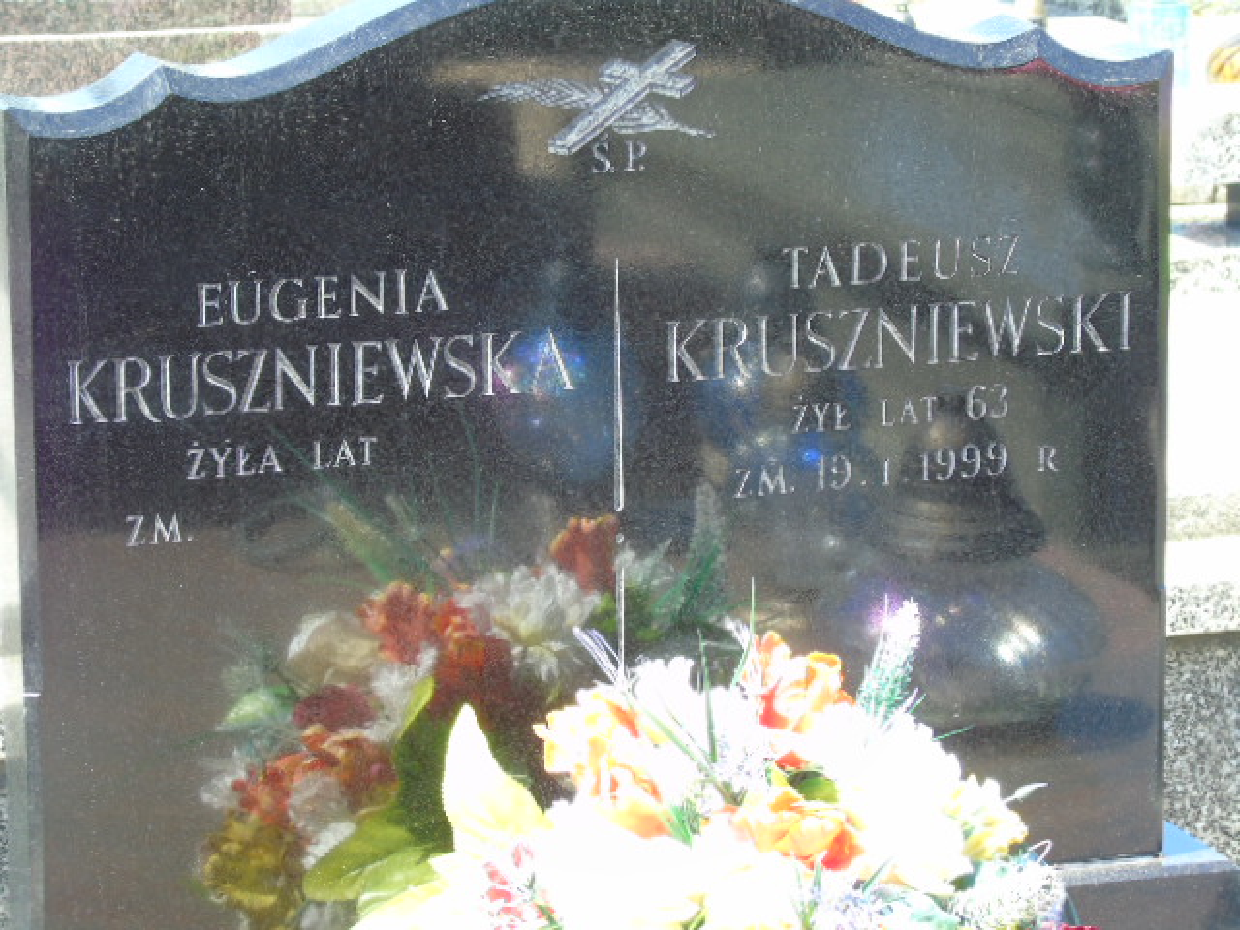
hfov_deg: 15.9
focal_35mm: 124
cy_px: 465
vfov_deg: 12.0
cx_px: 620
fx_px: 4442
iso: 80
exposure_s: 1/60
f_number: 4.6
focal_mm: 22
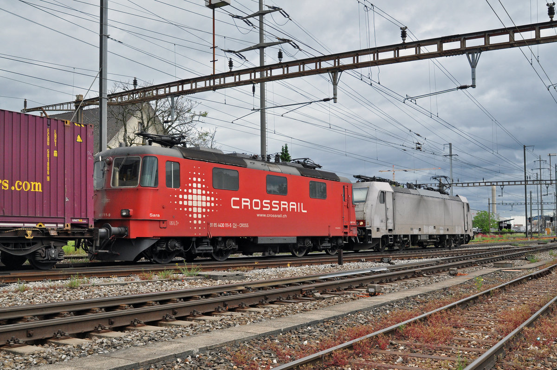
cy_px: 185
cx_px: 278
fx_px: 556
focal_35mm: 36
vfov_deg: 36.8
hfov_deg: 53.2
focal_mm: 24
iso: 640
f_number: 8
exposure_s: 1/1000
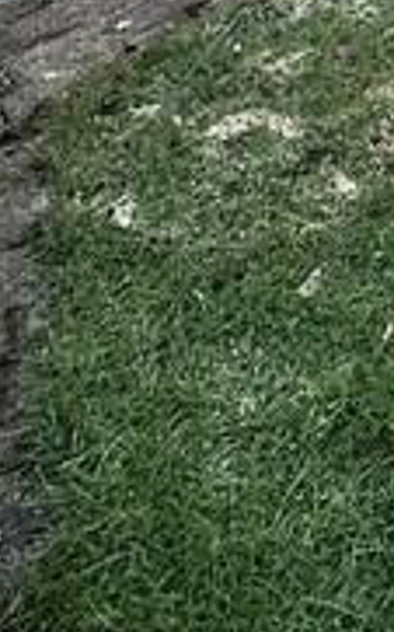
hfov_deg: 12.1
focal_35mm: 84
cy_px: -555
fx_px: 1444
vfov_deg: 18.4
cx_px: 969
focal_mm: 2.22
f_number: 2.2
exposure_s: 1/440
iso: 40
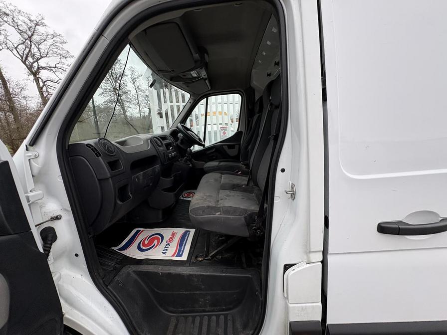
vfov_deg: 85.7
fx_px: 181
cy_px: 168
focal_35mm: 14
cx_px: 224
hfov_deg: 102.1
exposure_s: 1/190
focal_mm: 2.22
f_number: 2.2
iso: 50
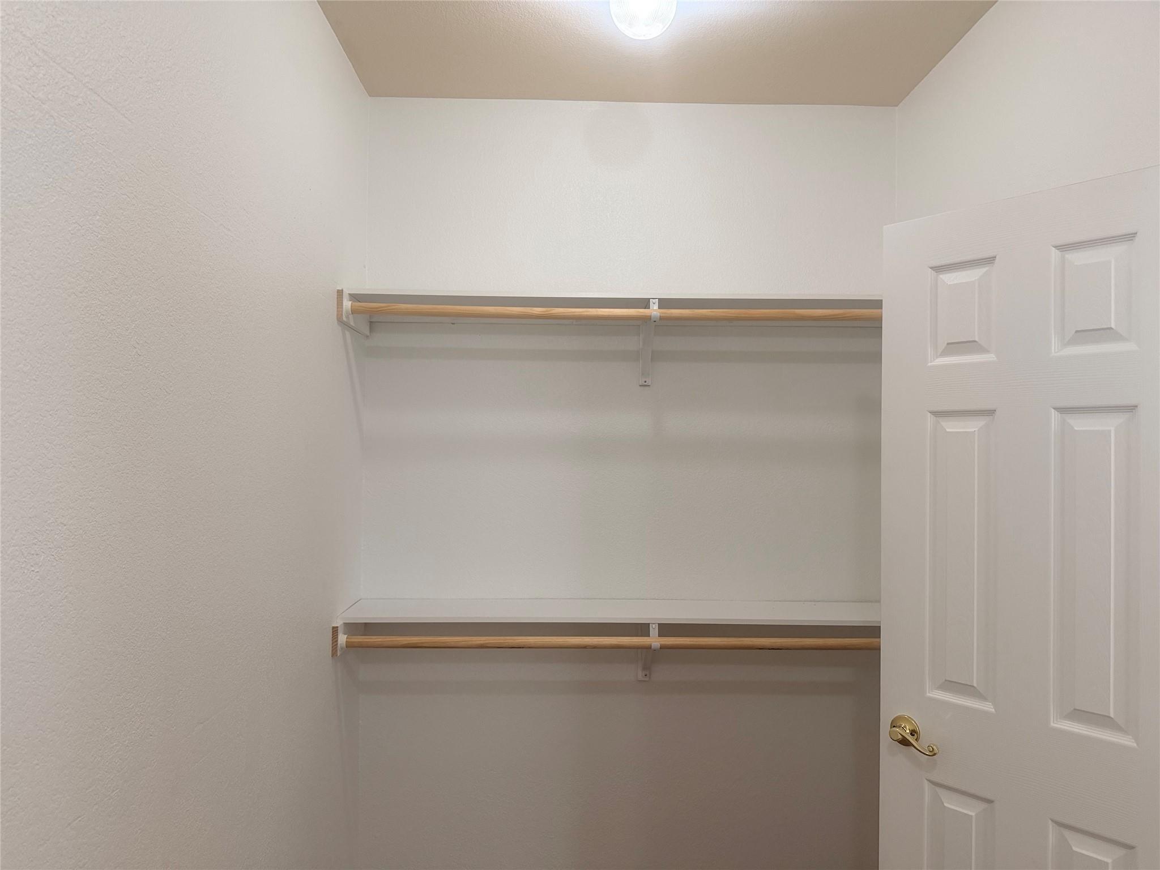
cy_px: 435
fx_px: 804
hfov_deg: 71.6
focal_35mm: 24
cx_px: 580
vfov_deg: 56.8
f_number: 1.78
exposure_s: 1/120
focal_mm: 6.76
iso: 200
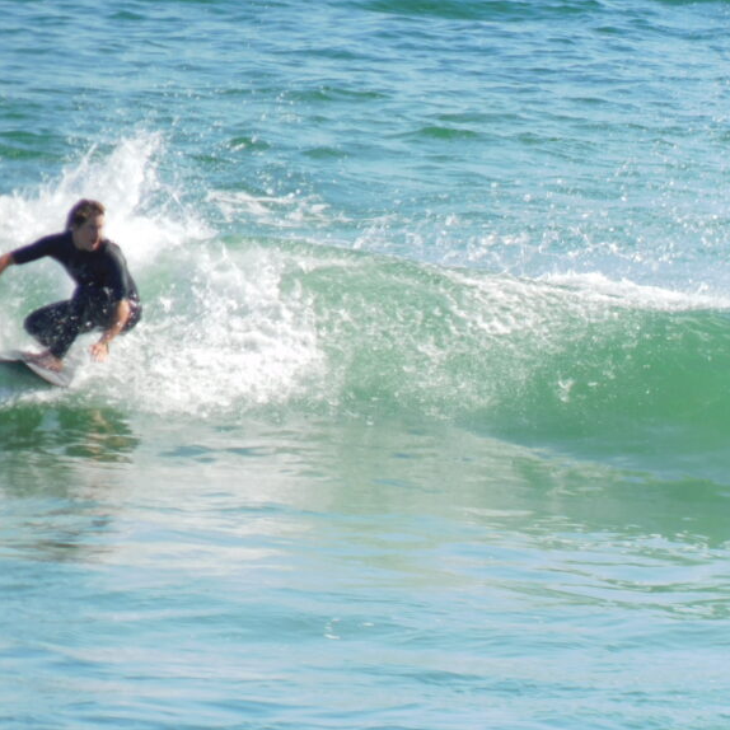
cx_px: 282
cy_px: 365
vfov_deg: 1.6
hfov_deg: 1.6
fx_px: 25792
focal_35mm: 1081
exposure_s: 1/320
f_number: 6.5
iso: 125
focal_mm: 160
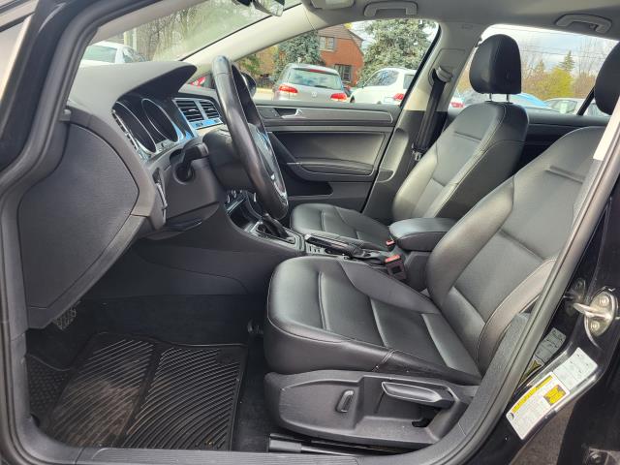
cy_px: 232
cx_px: 310
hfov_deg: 67.3
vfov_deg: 53.1
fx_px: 466
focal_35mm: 26
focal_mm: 5.4
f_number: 1.8
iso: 40
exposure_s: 1/121
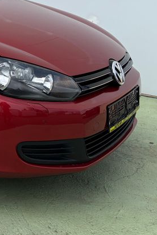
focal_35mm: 67
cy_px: 52
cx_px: -78
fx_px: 438
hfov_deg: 18.1
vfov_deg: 29.5
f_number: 1.6
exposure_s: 1/3831
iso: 50
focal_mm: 5.96
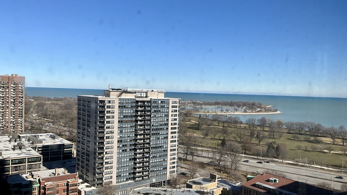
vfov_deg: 36.7
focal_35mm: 32
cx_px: 172
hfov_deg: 61.0
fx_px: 294
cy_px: 102
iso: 25
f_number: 1.8
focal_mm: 3
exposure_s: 1/2427
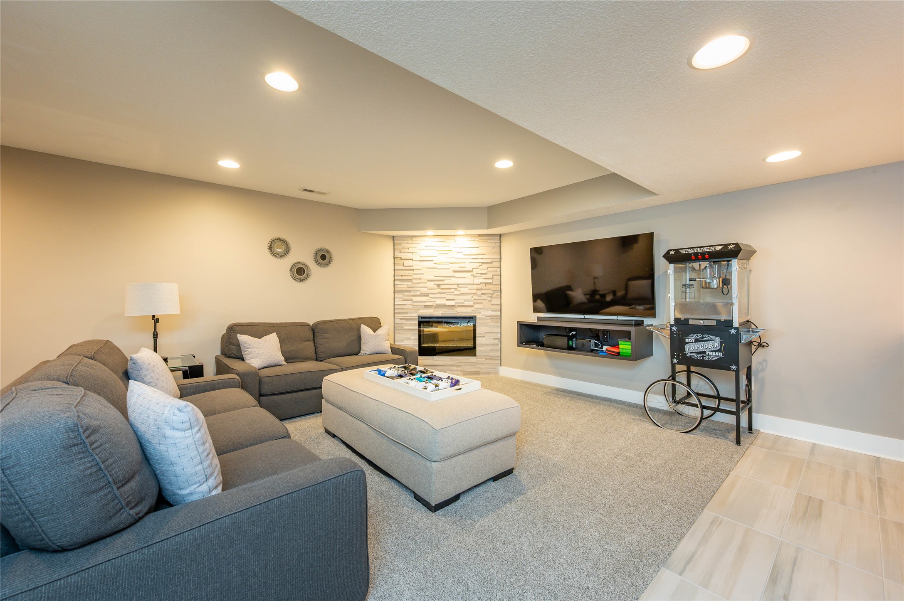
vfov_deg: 81.1
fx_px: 351
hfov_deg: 104.3
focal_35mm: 14
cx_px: 452
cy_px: 300
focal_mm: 14
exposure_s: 1/6
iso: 640
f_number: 9
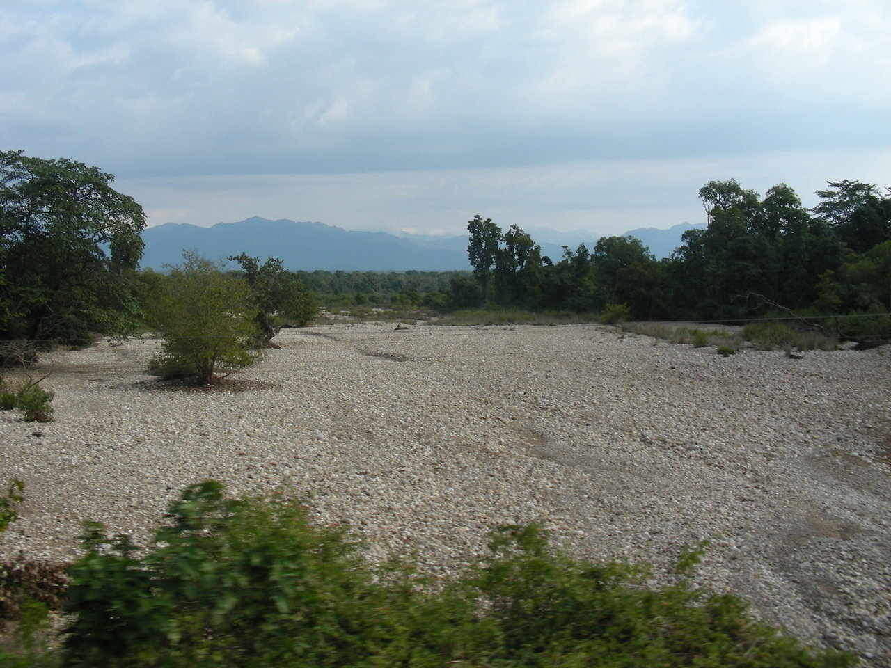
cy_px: 334
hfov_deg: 49.0
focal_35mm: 38
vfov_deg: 37.7
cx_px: 446
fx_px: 978
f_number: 6.8
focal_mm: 6.3
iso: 50
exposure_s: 1/237
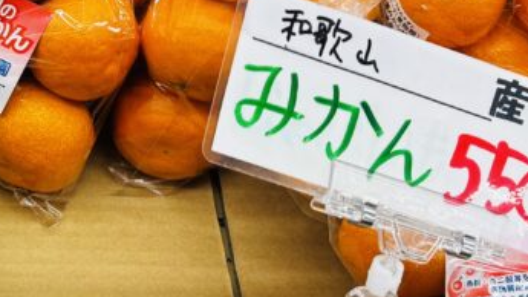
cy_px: 77
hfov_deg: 20.4
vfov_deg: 12.4
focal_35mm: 97
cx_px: -122
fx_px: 1358
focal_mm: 6.76
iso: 80
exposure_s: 1/100
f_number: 1.78
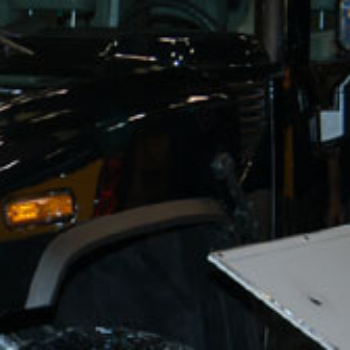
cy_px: 169
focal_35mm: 154
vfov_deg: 11.3
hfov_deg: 11.2
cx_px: -18
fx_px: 1762
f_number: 5
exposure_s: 1/60
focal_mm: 30
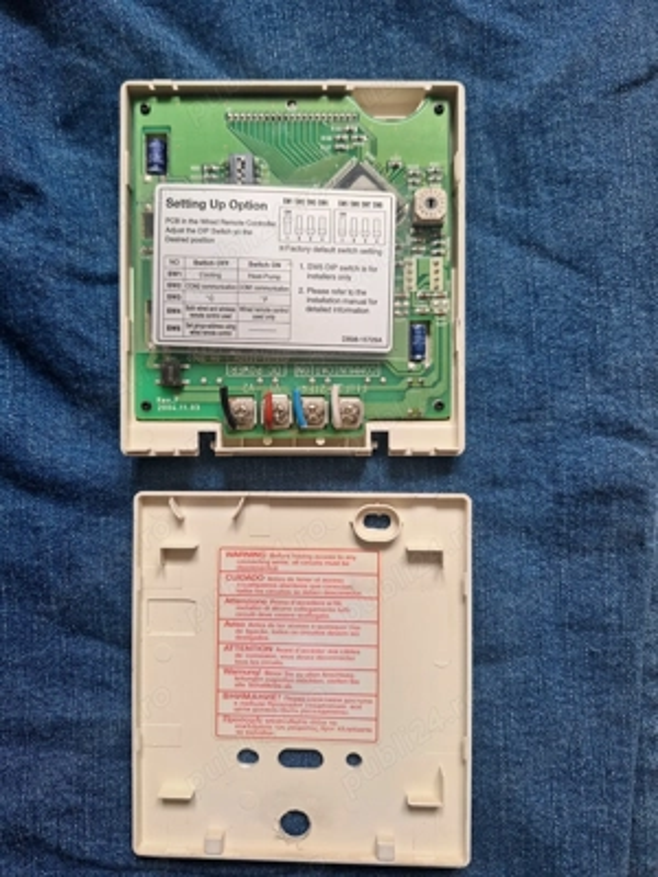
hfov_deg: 58.9
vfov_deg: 73.9
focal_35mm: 23
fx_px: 583
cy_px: 438
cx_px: 329
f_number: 1.8
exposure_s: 1/33
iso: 200
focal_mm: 5.54
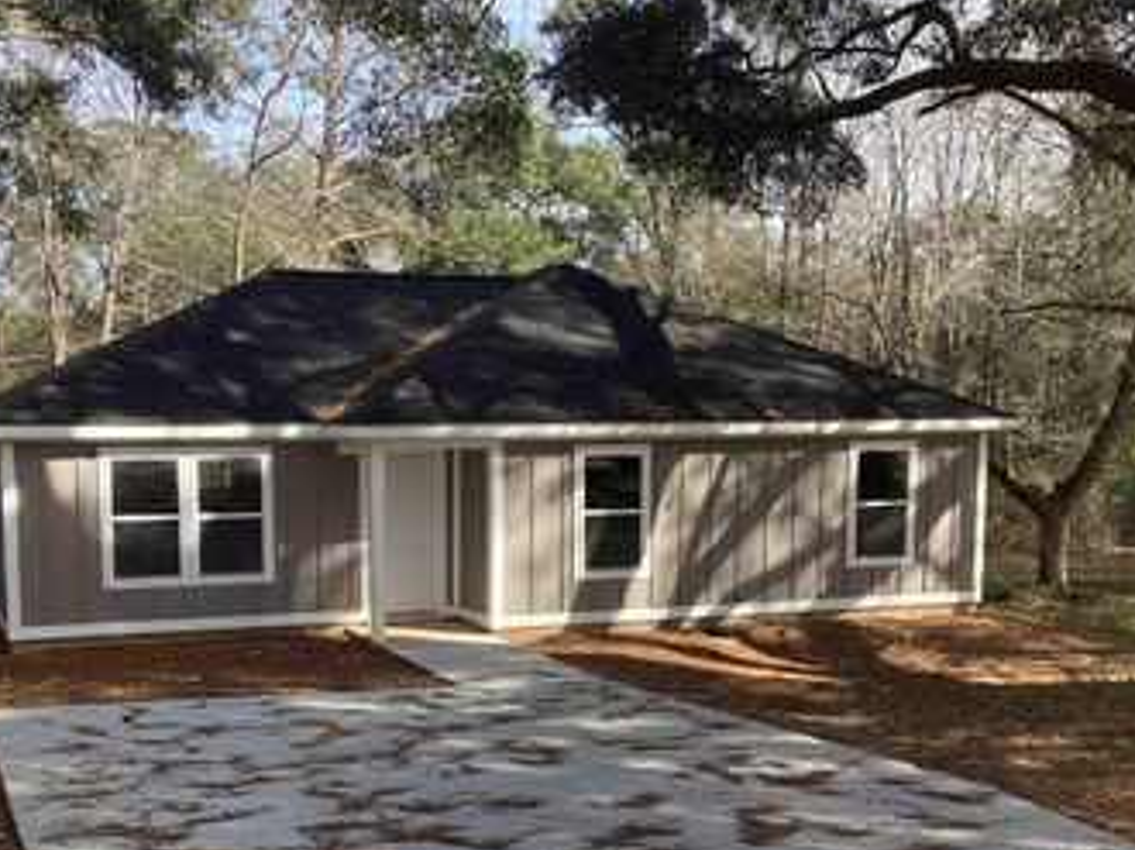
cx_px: 488
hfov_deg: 40.4
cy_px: 611
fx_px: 1540
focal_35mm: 47
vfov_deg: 30.4
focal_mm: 3.3
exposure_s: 1/342
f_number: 2.4
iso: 25
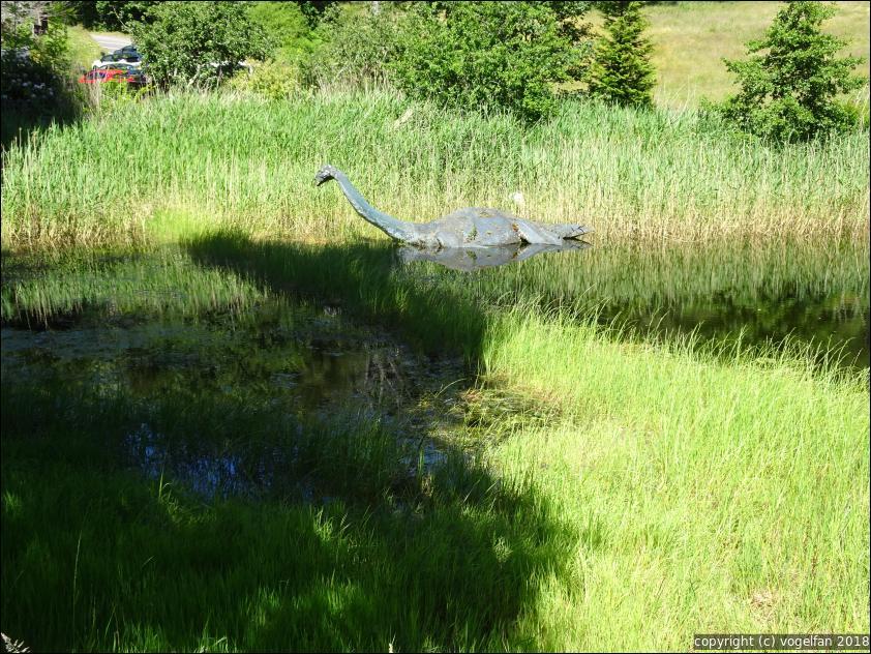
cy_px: 327
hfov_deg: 52.6
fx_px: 881
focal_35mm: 35
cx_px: 436
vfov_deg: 40.7
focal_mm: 6
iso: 80
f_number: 4
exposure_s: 1/250
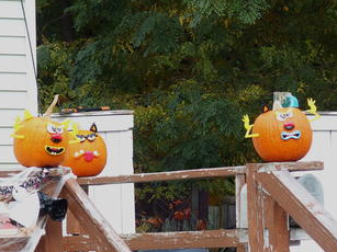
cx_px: 237
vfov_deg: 5.6
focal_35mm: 267
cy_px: 105
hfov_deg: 7.4
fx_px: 2598
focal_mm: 38.6
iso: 100
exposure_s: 1/320
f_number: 2.8
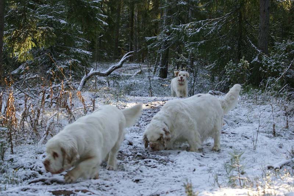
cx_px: 147
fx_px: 612
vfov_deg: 18.2
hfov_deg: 27.0
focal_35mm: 75
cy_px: 98
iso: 200
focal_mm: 50
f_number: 5.6
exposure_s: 1/100
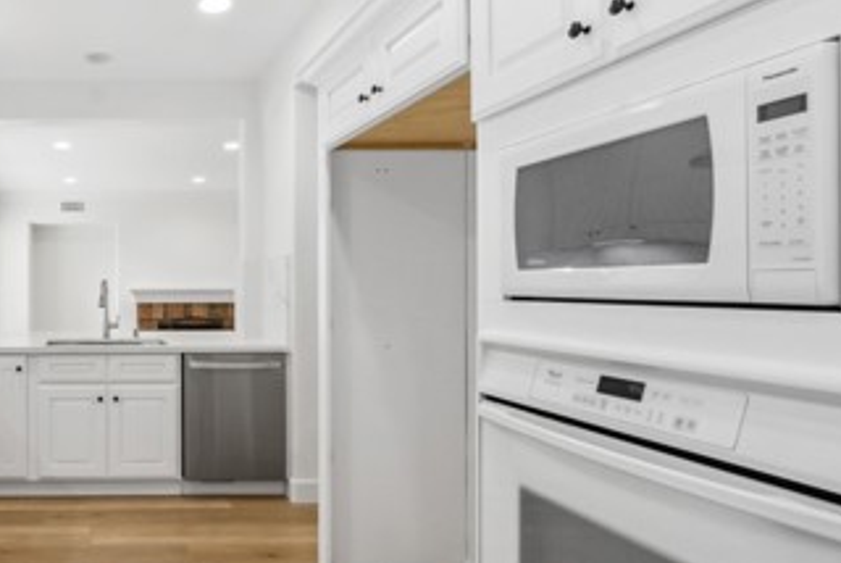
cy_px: 280
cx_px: 100
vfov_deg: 53.2
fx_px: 561
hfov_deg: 63.0
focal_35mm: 24
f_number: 8
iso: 400
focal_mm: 12
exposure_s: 1/25
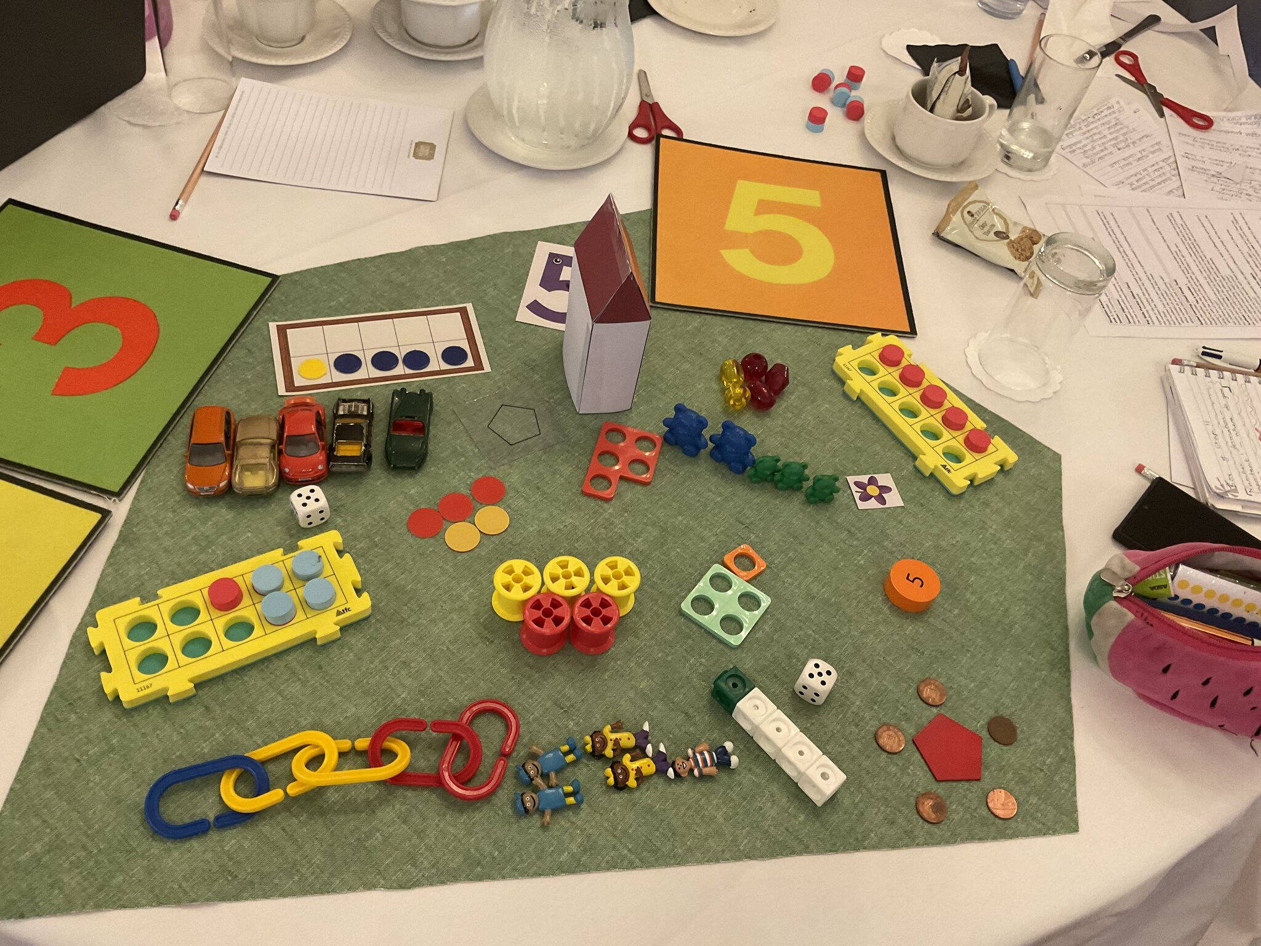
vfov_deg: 48.2
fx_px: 1056
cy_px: 473
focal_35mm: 29
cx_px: 630
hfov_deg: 61.7
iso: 125
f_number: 1.8
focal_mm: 3
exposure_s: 1/50
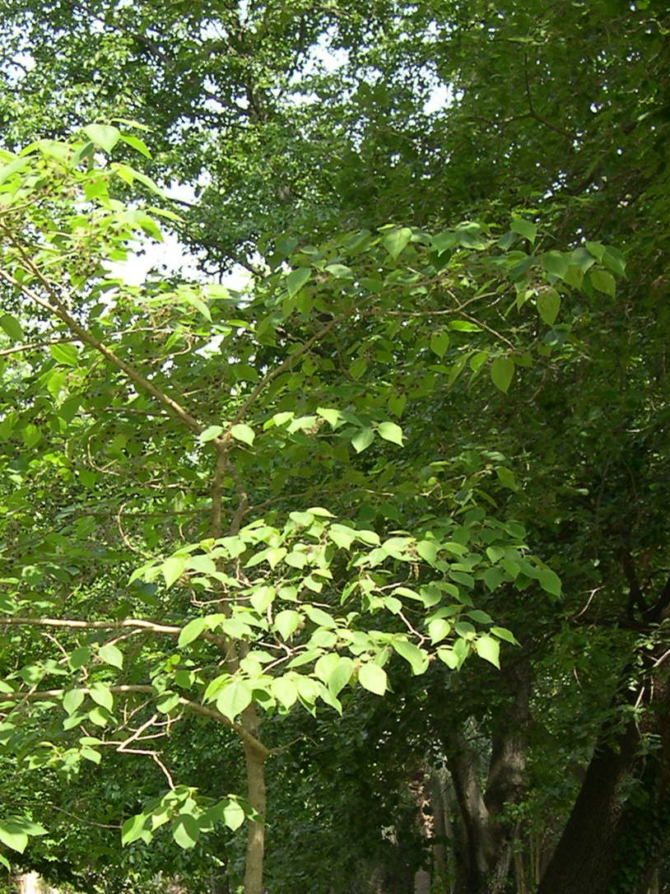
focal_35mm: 70
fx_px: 1807
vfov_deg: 27.4
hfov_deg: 20.9
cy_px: 670
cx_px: 196
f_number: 2.8
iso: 100
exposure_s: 1/325
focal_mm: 8
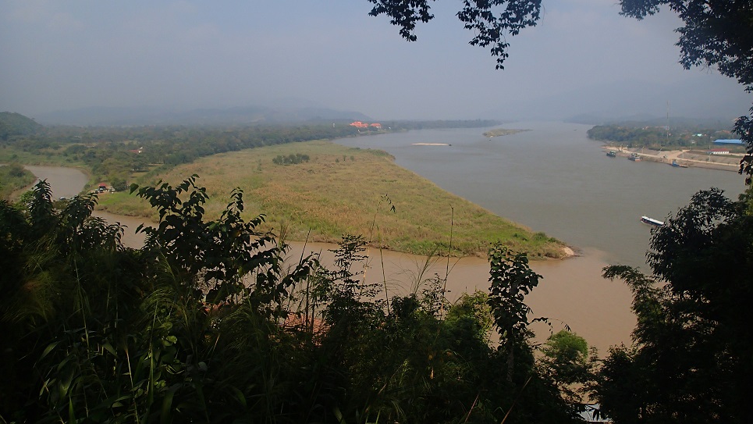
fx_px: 559
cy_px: 141
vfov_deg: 41.0
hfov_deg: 67.9
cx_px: 385
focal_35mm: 28
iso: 100
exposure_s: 1/320
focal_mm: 4.5
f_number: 8
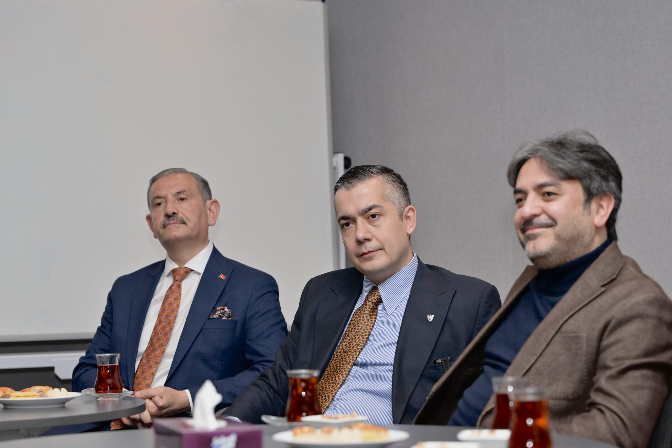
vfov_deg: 17.7
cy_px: 224
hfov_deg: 26.3
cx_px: 336
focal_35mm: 77
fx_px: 1437
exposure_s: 1/200
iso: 1000
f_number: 4
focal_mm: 77
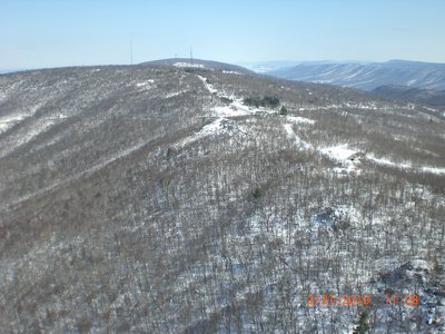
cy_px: 167
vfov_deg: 37.7
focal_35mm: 38
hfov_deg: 49.0
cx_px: 222
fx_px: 489
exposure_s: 1/500
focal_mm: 6.3
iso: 50
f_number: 4.4
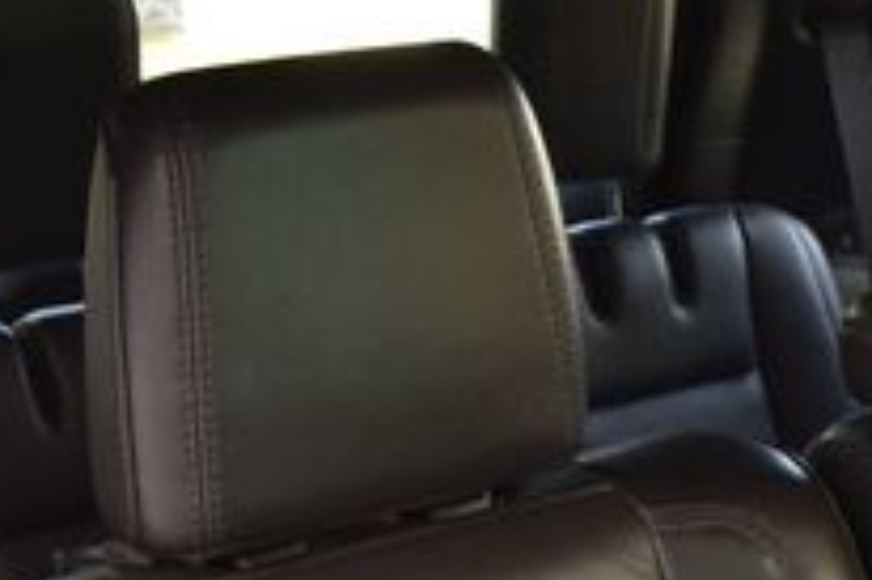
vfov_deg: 15.1
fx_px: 2033
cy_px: 851
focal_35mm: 84
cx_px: 821
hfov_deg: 23.4
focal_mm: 18
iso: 450
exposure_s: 1/15
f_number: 6.3
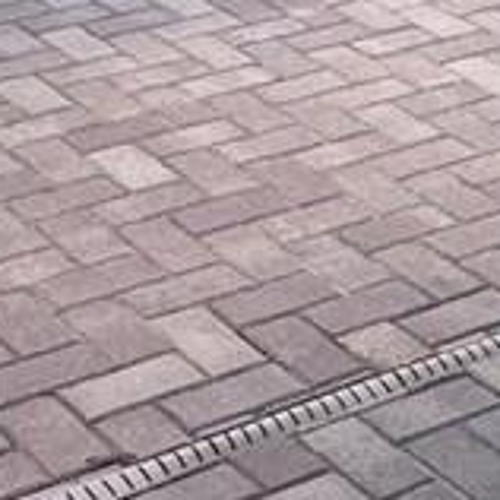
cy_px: -585
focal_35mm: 125
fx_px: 2043
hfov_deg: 13.8
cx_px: 440
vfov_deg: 12.0
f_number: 2.2
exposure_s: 1/1789
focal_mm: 2.22
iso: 40
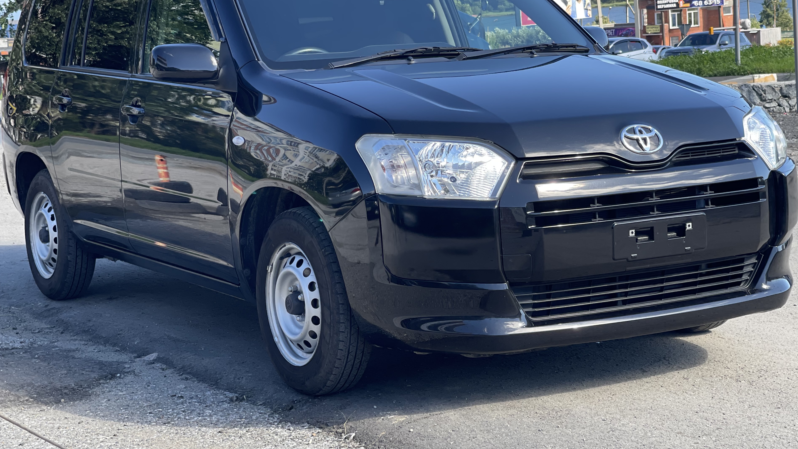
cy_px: 191
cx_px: 407
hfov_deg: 28.6
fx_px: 1566
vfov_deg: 16.3
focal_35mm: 74
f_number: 2.2
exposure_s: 1/156
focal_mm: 7.5
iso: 25
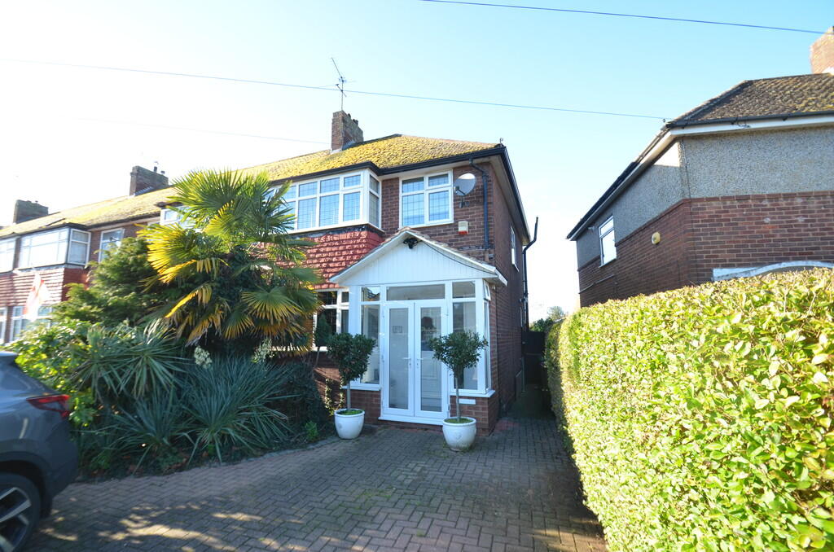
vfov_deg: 77.1
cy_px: 276
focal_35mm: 15
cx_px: 417
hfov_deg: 100.5
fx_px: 347
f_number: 5.6
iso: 220
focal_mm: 10
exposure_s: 1/125
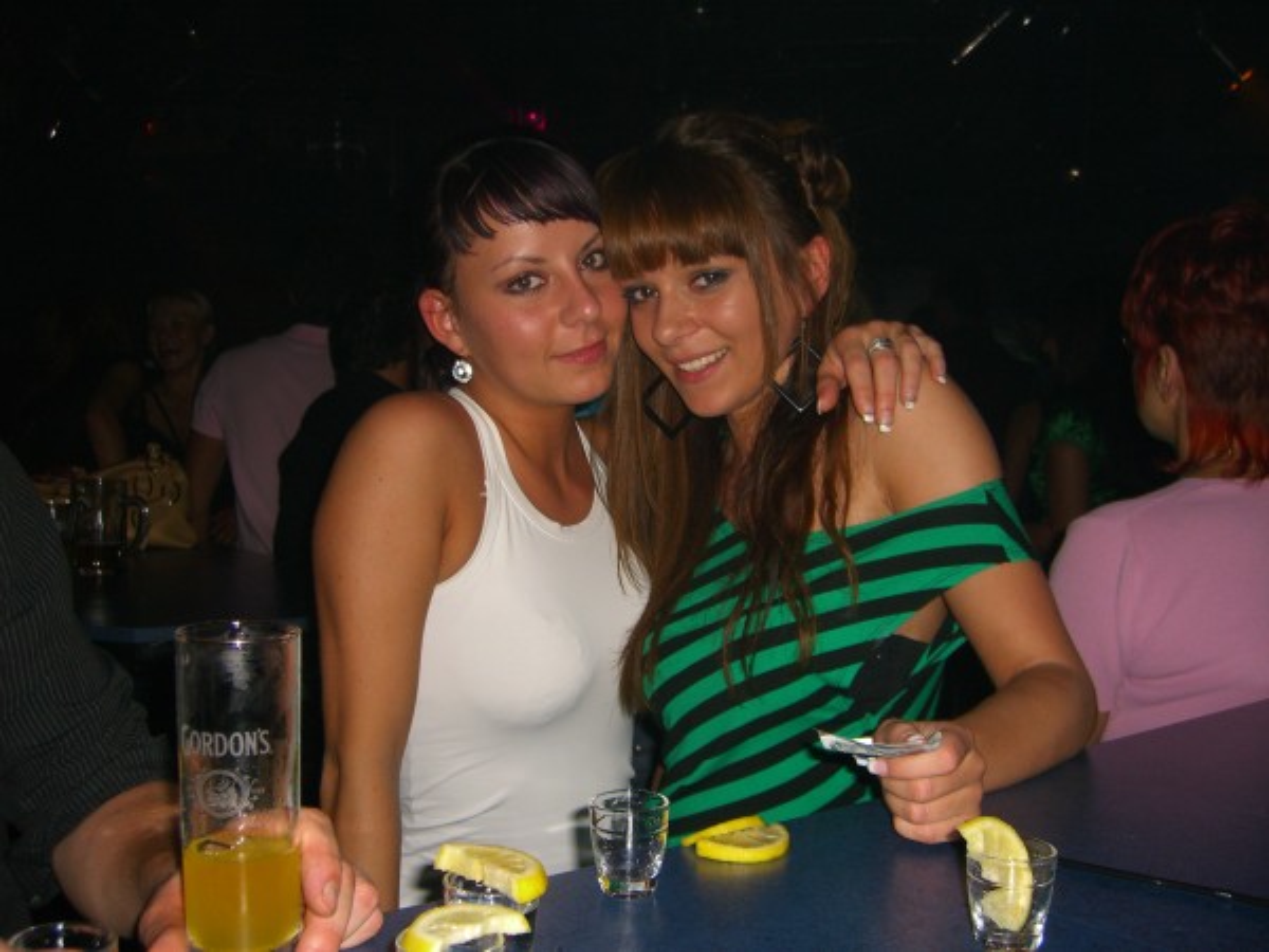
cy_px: 476
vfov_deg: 37.7
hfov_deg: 49.0
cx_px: 634
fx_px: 1393
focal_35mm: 38
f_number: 2.8
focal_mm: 7.9
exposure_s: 1/60
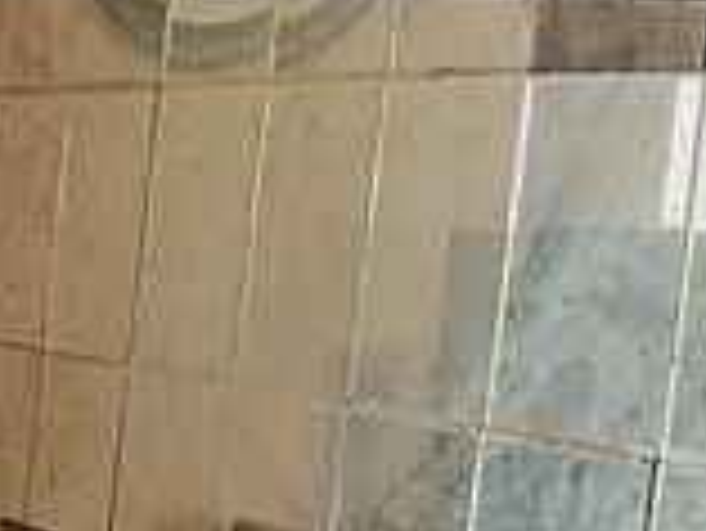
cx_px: -949
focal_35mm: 163
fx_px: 3327
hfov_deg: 10.5
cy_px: 1184
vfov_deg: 8.5
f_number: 1.5
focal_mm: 4.15
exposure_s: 1/60.1
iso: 144
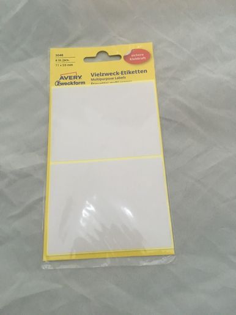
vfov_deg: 61.7
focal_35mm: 29
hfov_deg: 48.2
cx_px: 118
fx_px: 264
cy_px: 158
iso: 160
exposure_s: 1/33
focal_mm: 4.15
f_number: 2.2
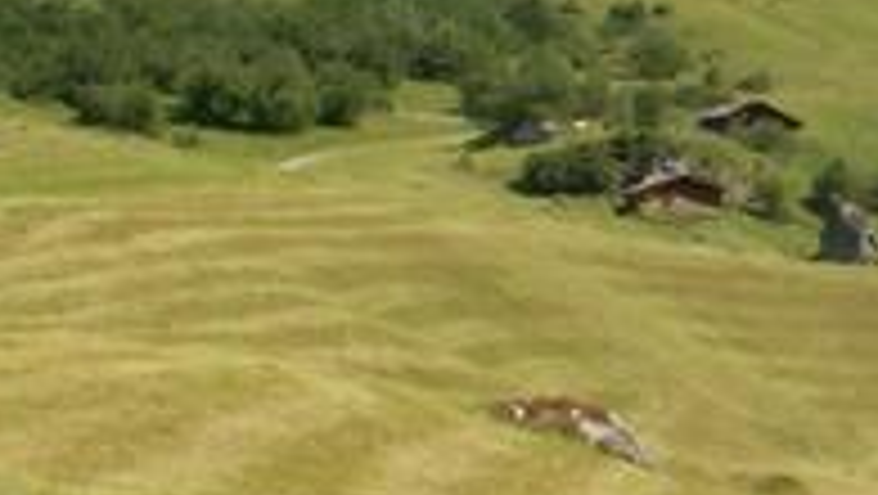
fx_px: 2912
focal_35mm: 125
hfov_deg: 15.5
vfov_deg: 9.7
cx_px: 1396
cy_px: 86
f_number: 5.6
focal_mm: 5.86
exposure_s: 1/200
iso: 50
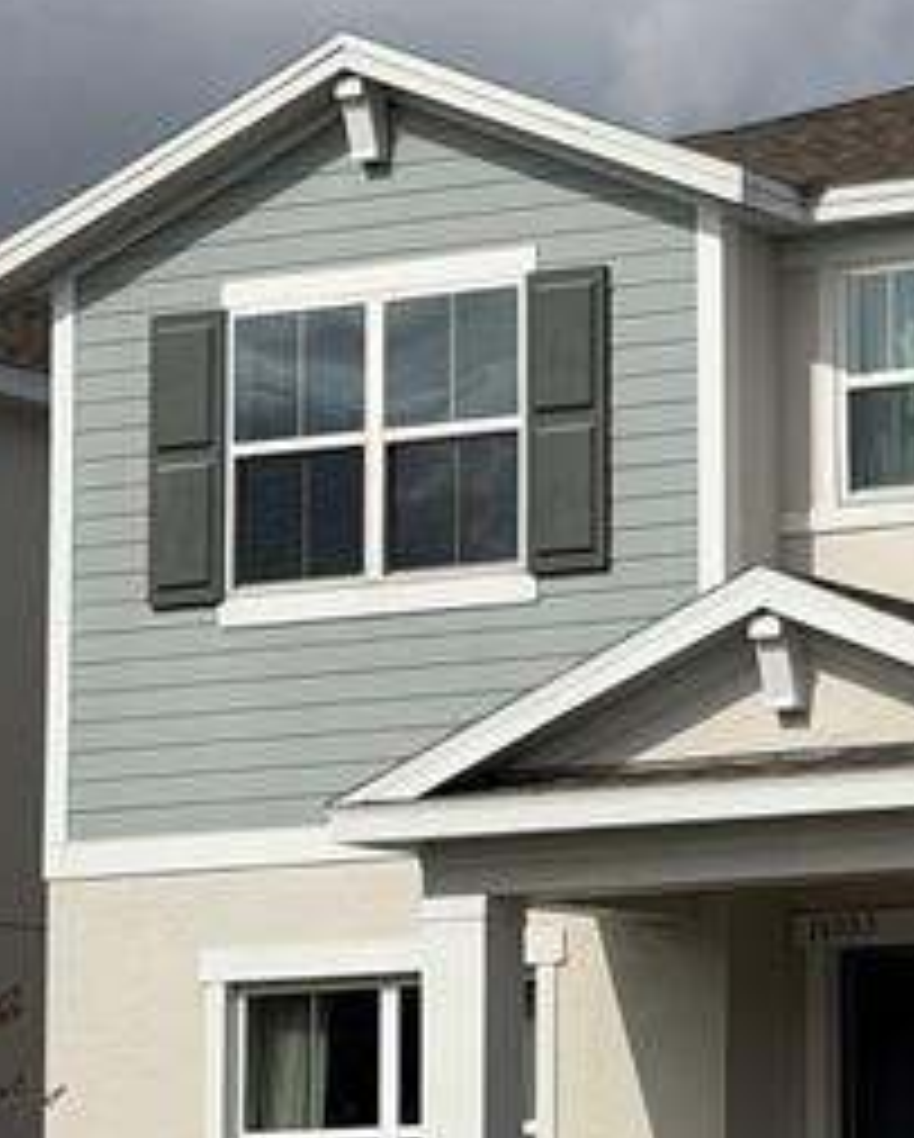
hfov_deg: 10.6
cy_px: 544
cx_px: 1238
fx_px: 4793
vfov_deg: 13.6
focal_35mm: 142
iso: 64
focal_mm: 6.76
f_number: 1.78
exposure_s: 1/9901
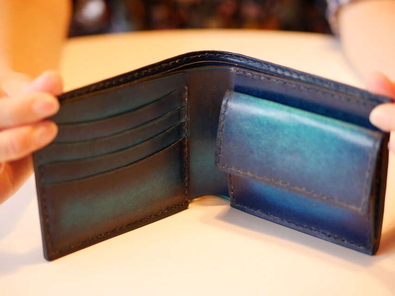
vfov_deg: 17.2
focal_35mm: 86
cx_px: 198
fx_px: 981
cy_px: 148
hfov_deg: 22.8
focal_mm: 43
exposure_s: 1/100
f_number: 1.7
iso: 500
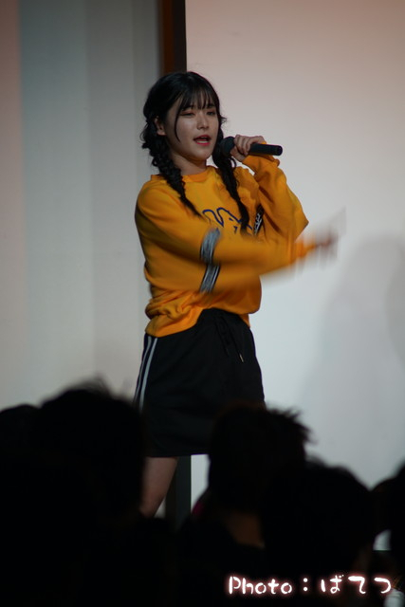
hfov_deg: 4.6
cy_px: 304
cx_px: 202
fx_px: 5059
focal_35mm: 300
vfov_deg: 6.9
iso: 400
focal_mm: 300
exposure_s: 1/80
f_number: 5.6
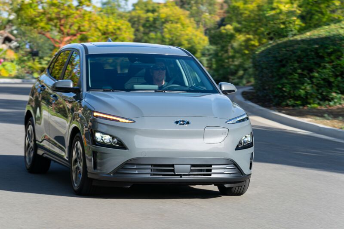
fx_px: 1758
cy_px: 114
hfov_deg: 11.2
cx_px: 172
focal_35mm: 184
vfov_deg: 7.5
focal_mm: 184
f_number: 9
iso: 100
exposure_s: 1/100
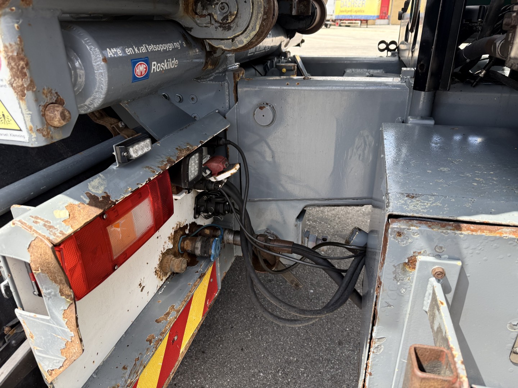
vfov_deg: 56.8
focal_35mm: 24
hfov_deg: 71.6
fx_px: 359
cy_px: 194
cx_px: 259
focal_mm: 6.76
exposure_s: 1/643
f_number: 1.78
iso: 80
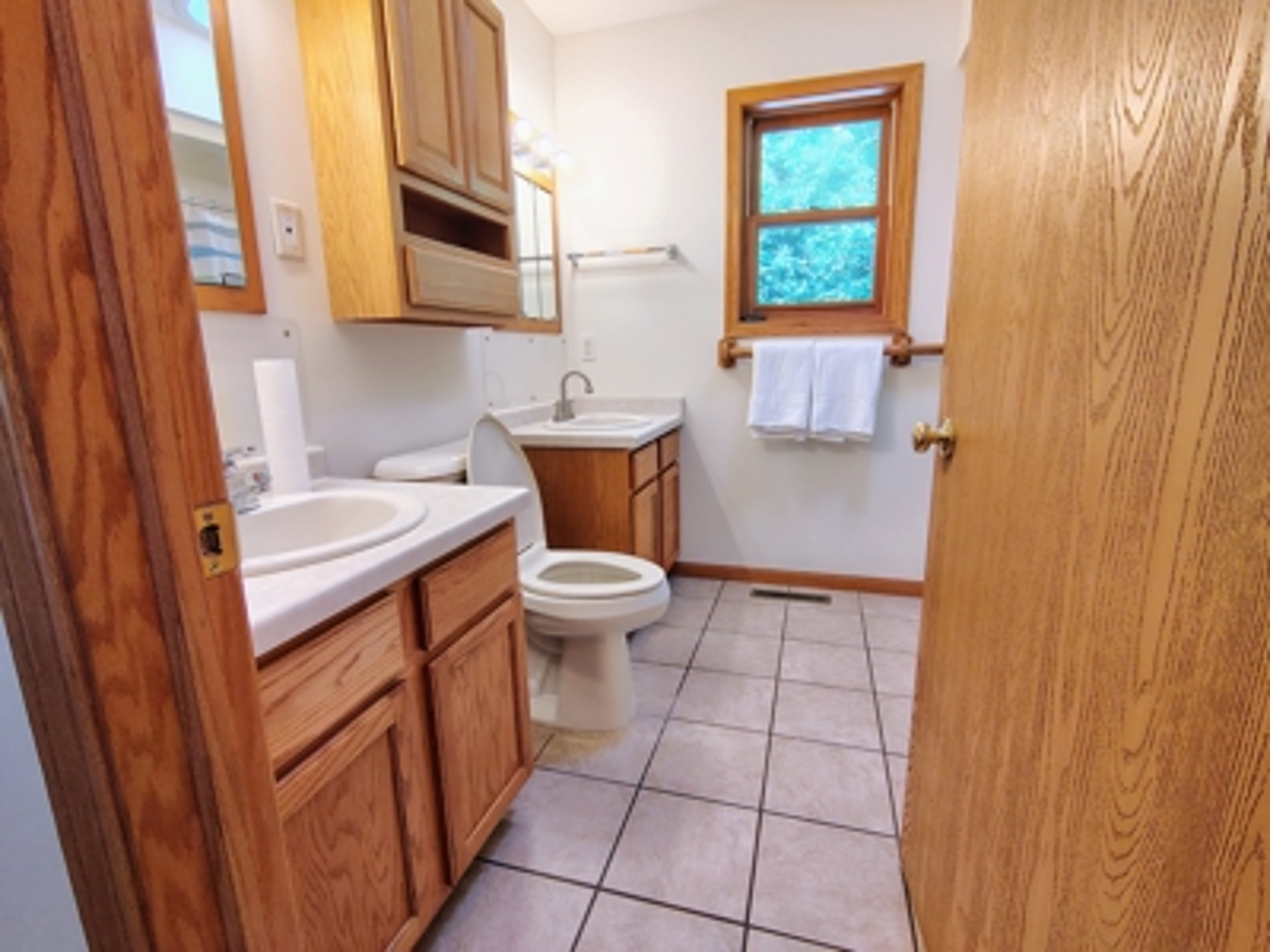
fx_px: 587
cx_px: 635
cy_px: 476
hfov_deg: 94.5
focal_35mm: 16
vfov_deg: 78.1
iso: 357
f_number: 2.2
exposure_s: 1/60
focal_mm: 2.13
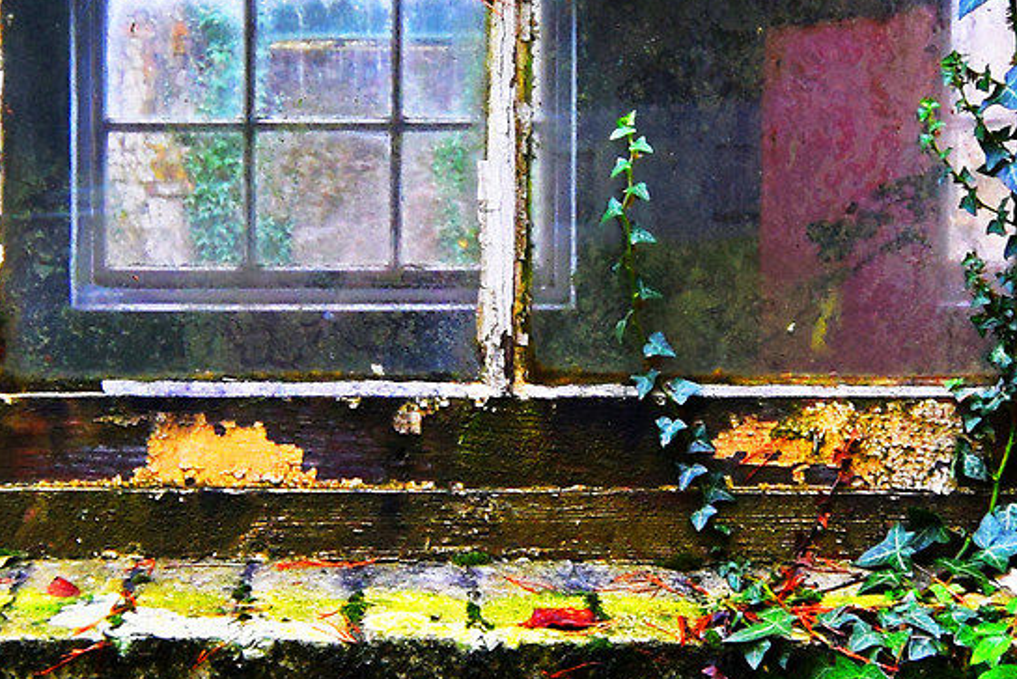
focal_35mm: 66
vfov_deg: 20.6
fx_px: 1865
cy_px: 330
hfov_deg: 30.2
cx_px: 321
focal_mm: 10
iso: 560
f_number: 4
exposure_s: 1/60
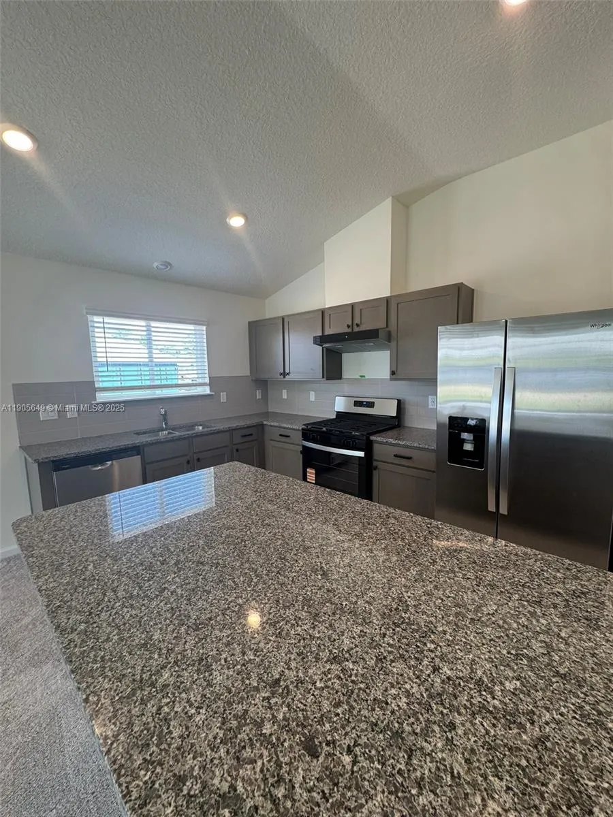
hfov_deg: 85.7
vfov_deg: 102.1
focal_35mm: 14
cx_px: 306
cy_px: 408
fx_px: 331
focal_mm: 2.22
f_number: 2.2
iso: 160
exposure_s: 1/120
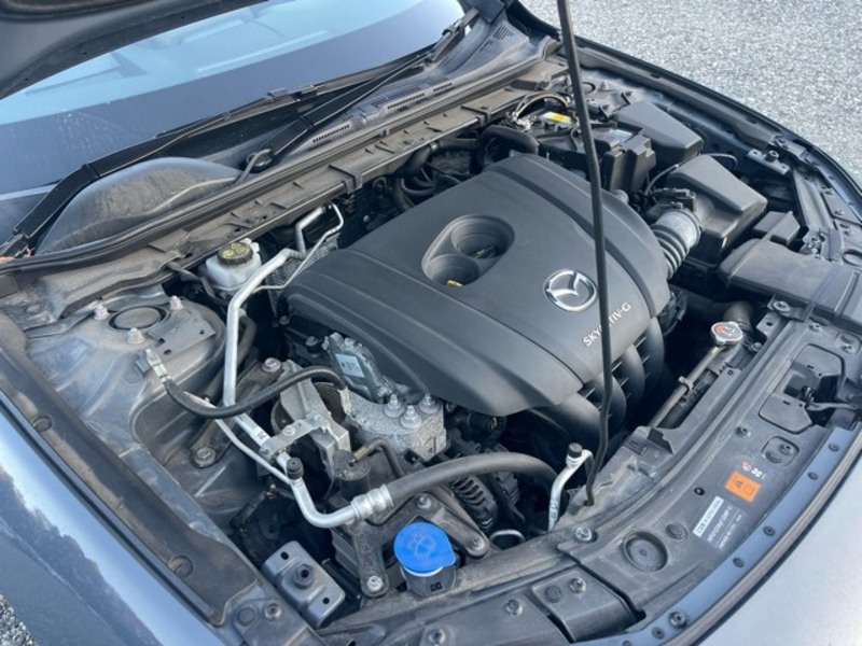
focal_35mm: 25
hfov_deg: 69.4
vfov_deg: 54.9
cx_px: 431
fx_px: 623
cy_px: 323
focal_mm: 5.1
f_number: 1.6
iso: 125
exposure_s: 1/121
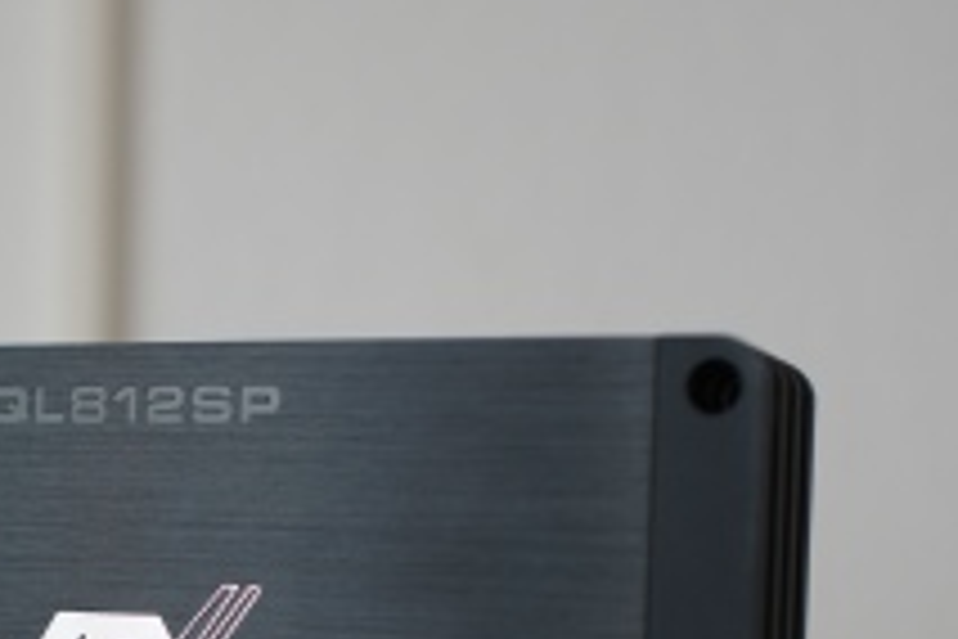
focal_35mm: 82
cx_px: 117
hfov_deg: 24.1
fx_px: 2182
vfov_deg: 16.3
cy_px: 659
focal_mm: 35
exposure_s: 1/60
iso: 160
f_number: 2.8
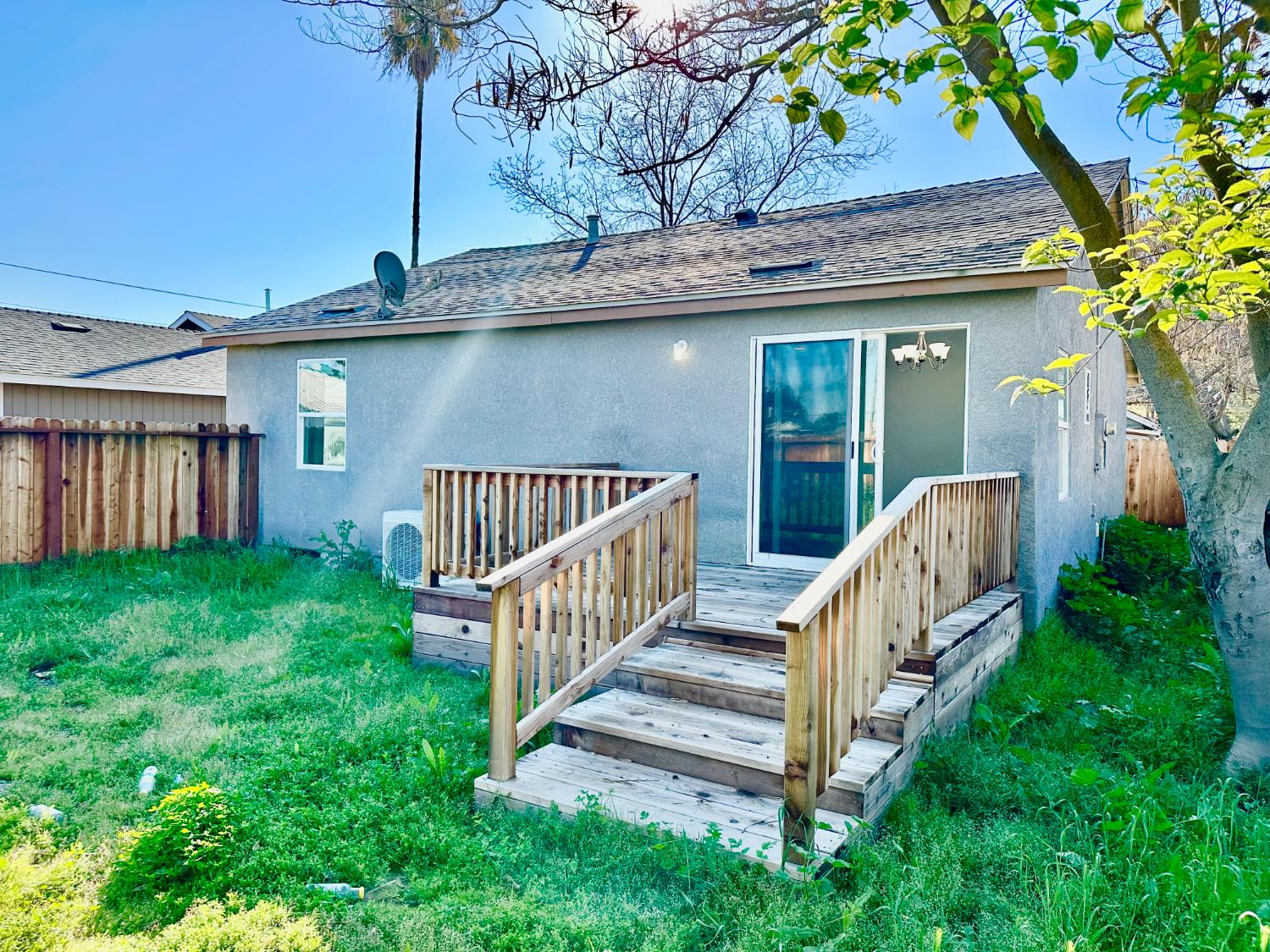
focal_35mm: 24
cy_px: 476
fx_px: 881
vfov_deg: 56.8
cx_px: 635
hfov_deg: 71.6
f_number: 1.78
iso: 80
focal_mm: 6.86
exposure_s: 1/2353
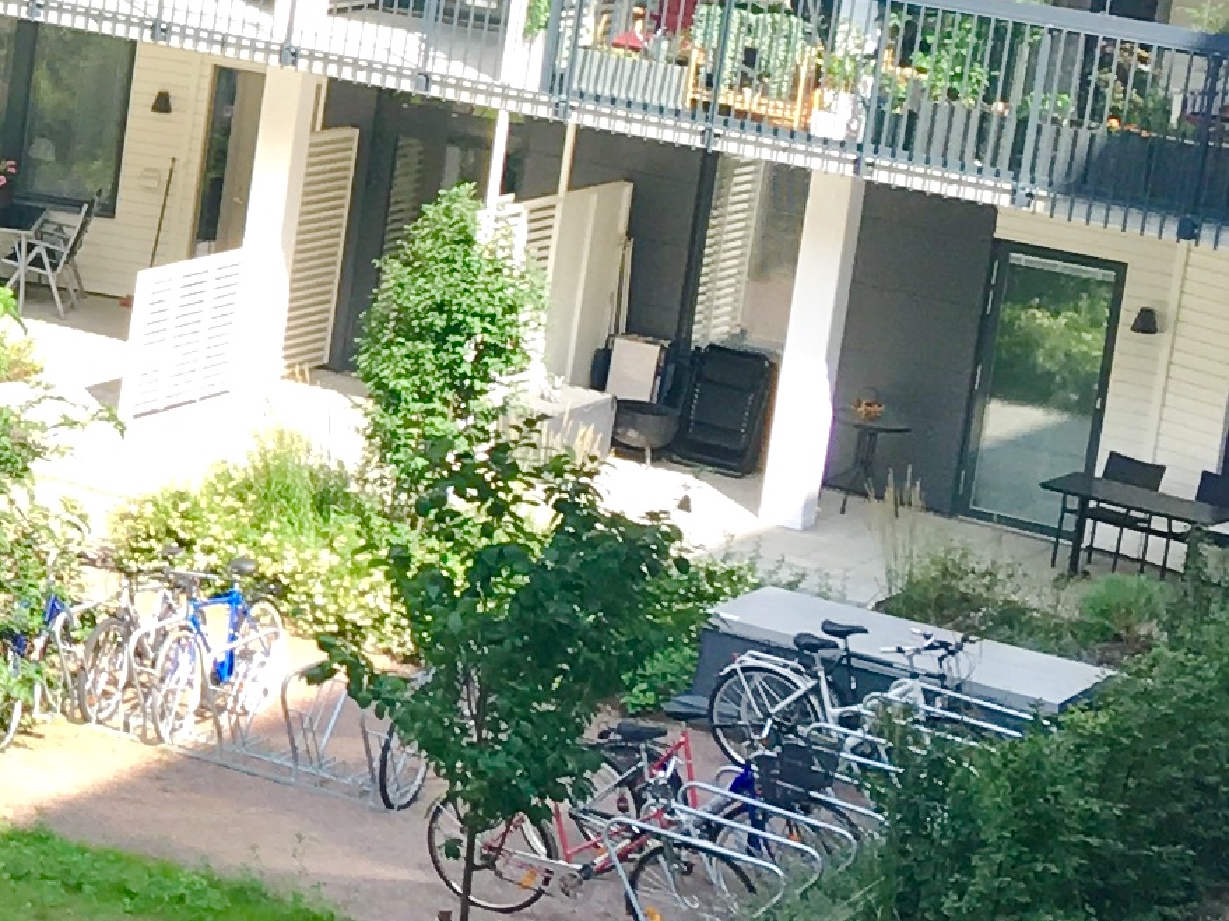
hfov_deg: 13.7
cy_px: 25
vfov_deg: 11.1
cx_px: -770
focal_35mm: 133
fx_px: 4721
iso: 25
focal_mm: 4.15
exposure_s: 1/276
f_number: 2.2
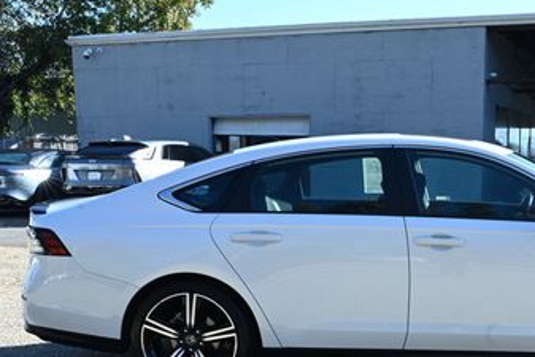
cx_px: 430
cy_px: 320
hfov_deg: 34.0
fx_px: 847
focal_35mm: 57
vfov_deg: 23.2
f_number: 11
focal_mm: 30
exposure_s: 1/80
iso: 200
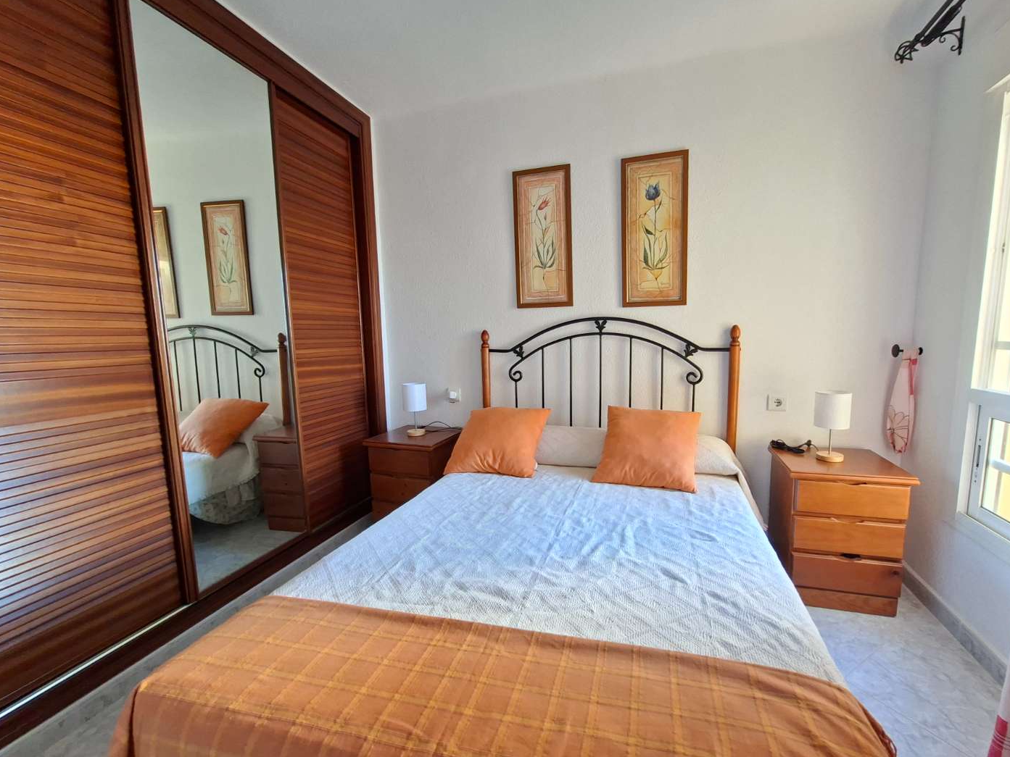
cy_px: 389
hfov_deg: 101.9
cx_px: 541
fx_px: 409
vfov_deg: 85.7
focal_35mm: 14
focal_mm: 1.74
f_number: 2.2
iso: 160
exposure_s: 1/30
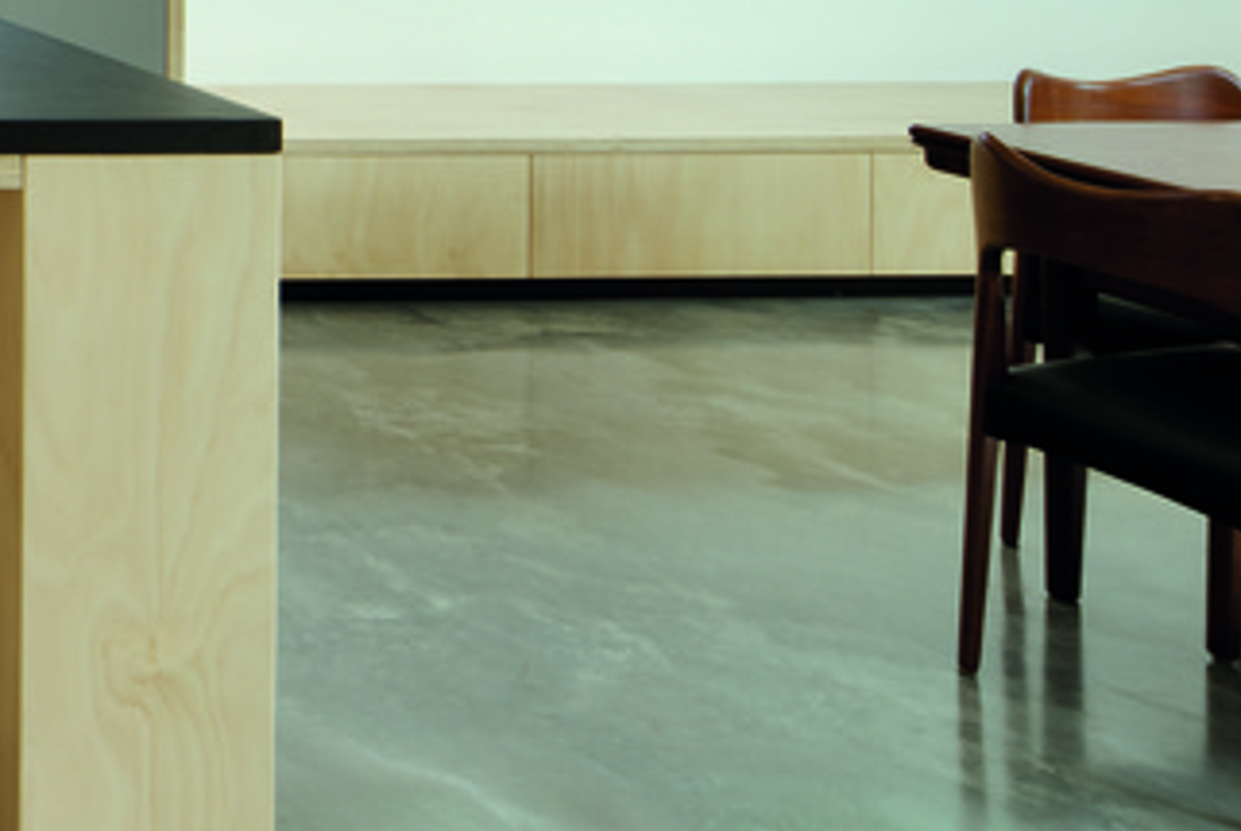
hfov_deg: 23.1
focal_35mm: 56
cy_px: -338
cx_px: -889
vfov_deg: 21.2
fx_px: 1933
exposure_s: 1/10
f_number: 16
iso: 100
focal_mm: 15
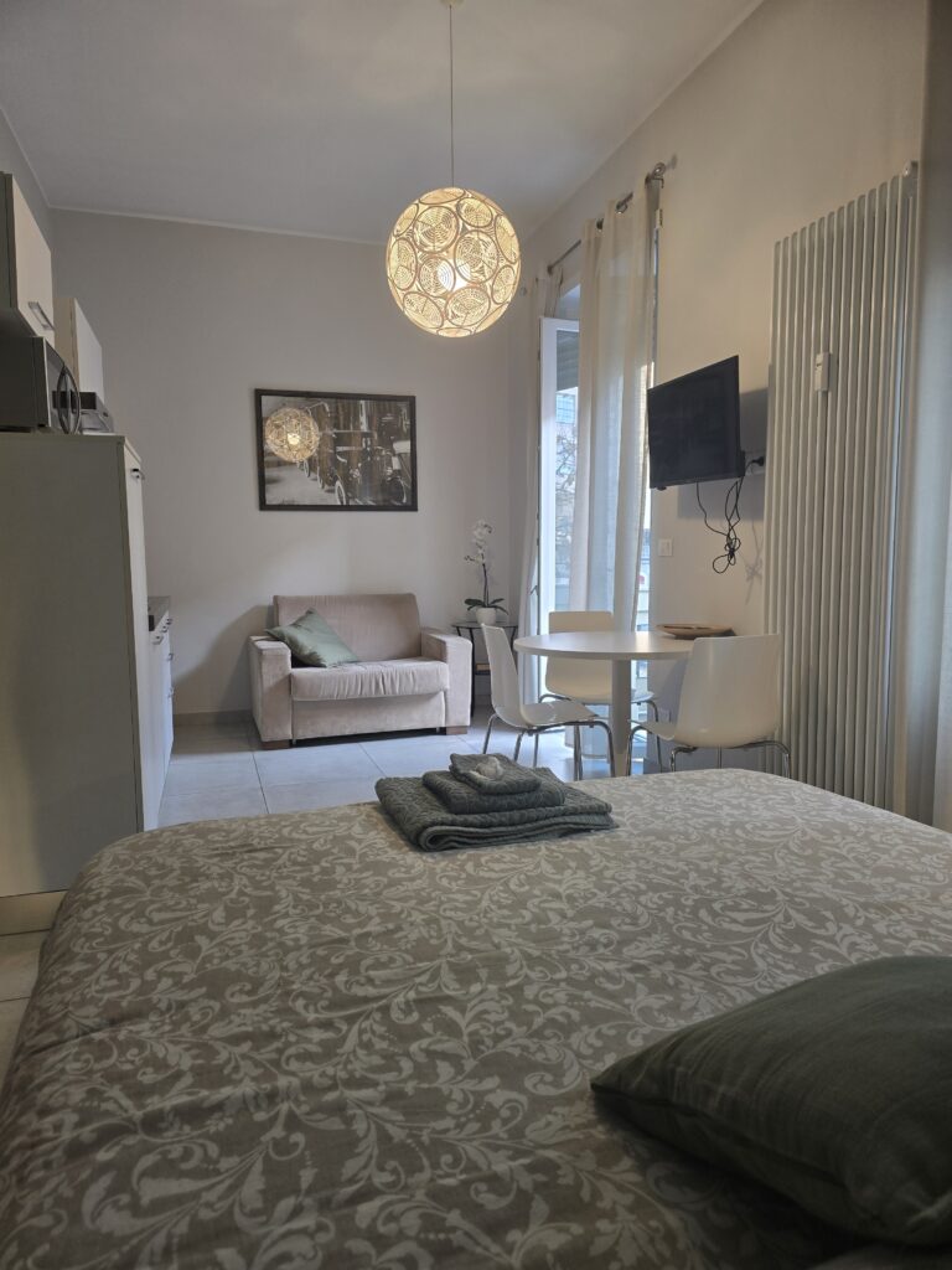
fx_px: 843
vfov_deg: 73.9
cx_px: 476
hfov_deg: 58.9
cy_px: 635
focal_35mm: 23
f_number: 1.7
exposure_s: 1/100
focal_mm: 6.3
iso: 100
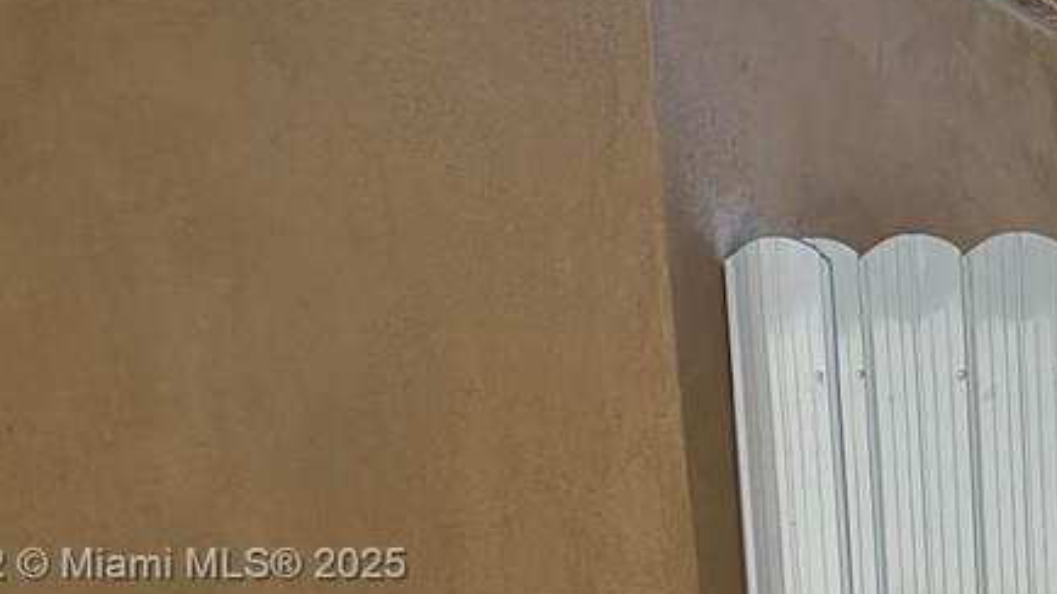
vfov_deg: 25.4
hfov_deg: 34.0
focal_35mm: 45
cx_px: 1342
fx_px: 1261
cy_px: 567
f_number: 2.2
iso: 64
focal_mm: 2.22
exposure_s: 1/2024
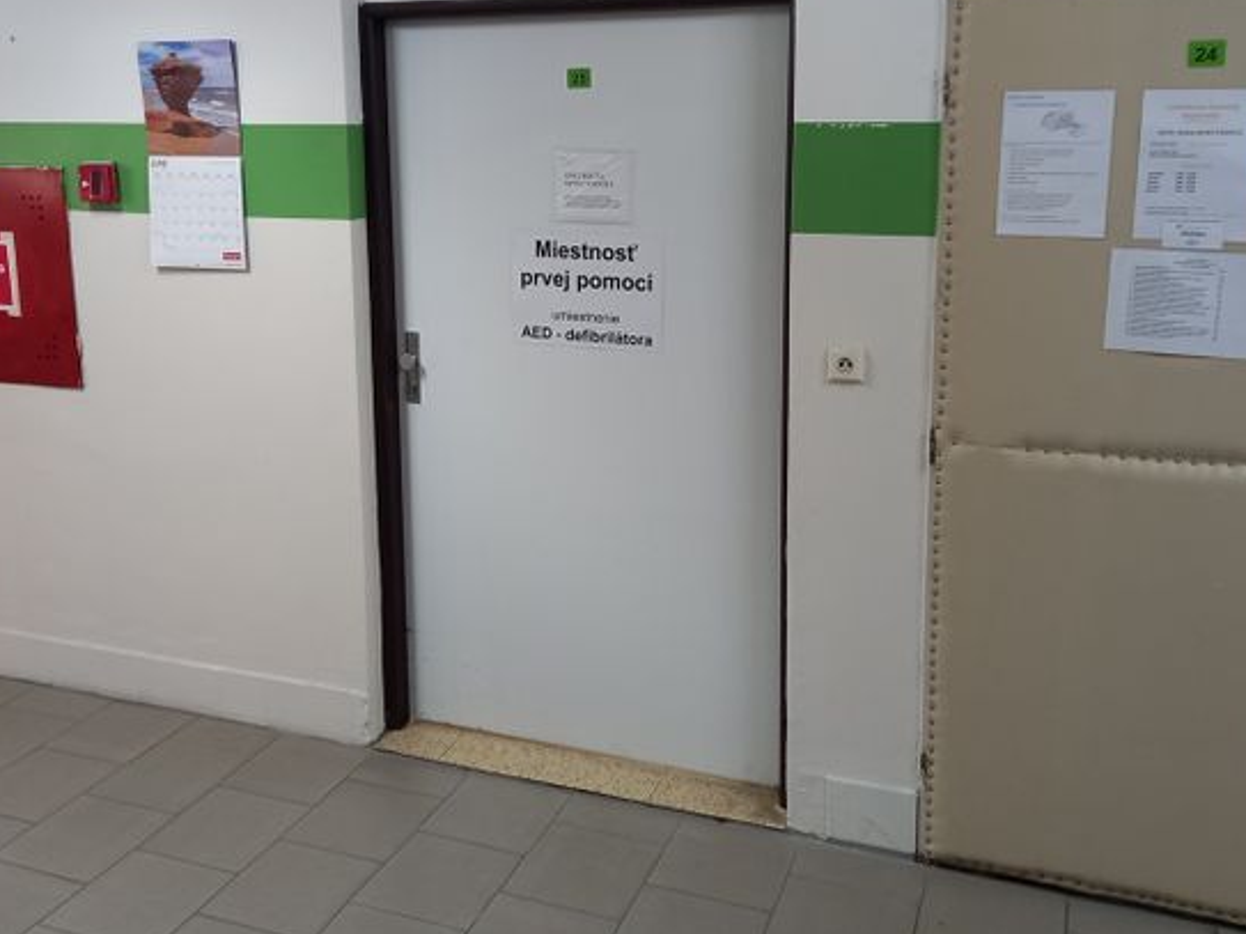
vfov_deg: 40.3
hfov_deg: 52.6
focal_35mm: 35
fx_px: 1260
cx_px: 594
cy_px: 330
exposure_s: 1/25
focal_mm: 4.6
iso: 320
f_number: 2
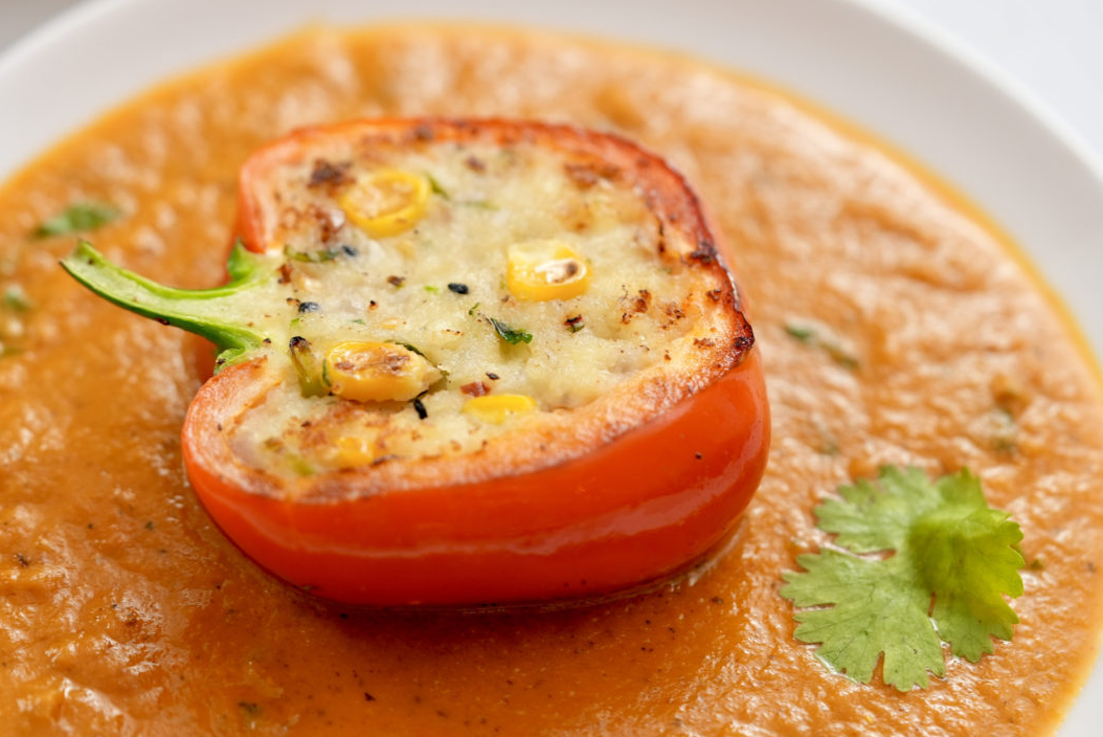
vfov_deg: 12.4
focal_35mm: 111
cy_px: 299
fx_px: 3403
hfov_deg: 18.4
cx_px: 508
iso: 400
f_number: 4
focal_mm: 90
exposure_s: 1/100
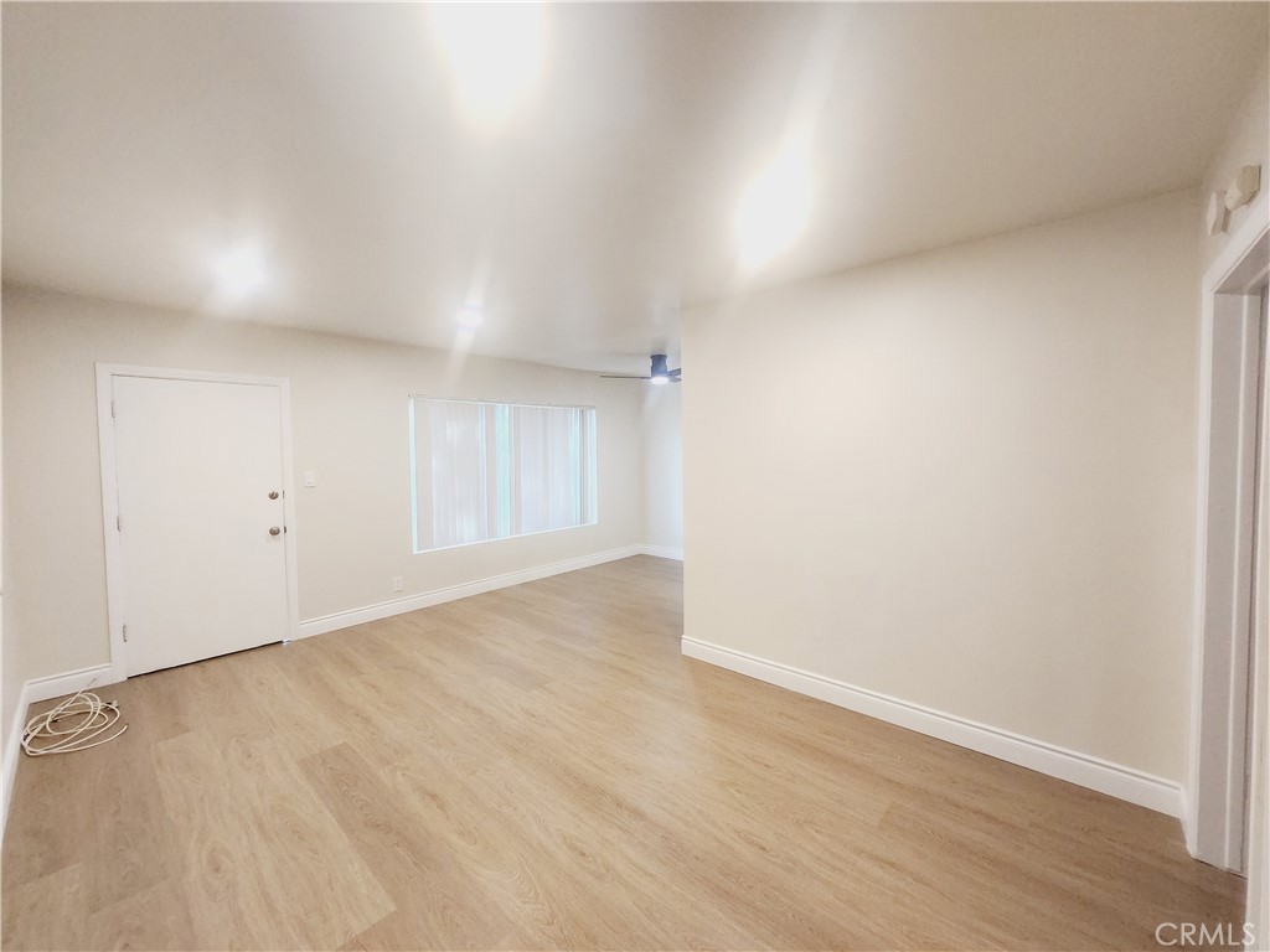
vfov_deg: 89.9
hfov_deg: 106.2
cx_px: 635
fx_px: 477
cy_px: 476
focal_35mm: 13
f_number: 2.2
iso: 250
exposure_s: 1/60
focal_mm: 1.74
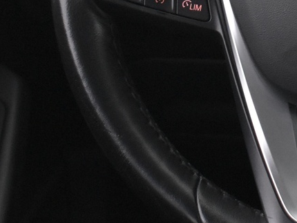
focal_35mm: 152
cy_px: -25
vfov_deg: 9.7
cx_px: 369
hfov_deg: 12.6
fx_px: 1305
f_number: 4.2
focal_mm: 28
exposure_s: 1/20
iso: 3200
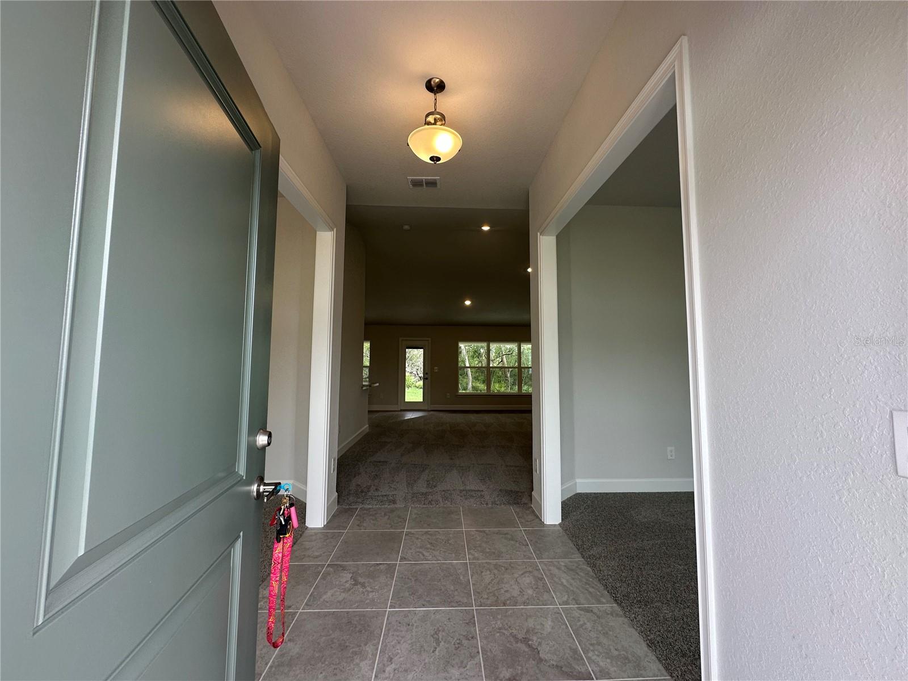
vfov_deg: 85.7
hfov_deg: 102.1
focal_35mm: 14
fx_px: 367
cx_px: 454
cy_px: 340
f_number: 2.2
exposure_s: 1/120
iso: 64
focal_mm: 2.22
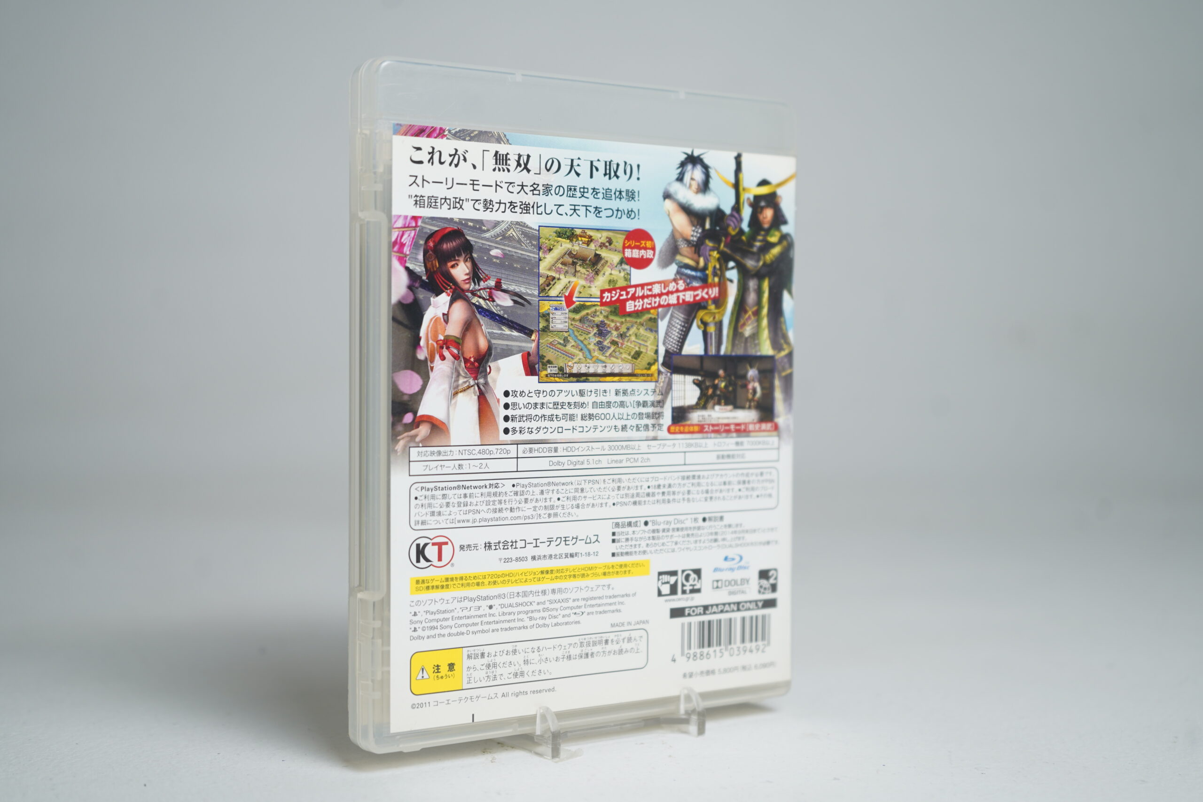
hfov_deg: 41.9
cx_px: 602
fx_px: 1571
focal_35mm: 47
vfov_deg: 28.7
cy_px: 401
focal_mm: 47
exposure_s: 1/60
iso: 160
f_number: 4.5
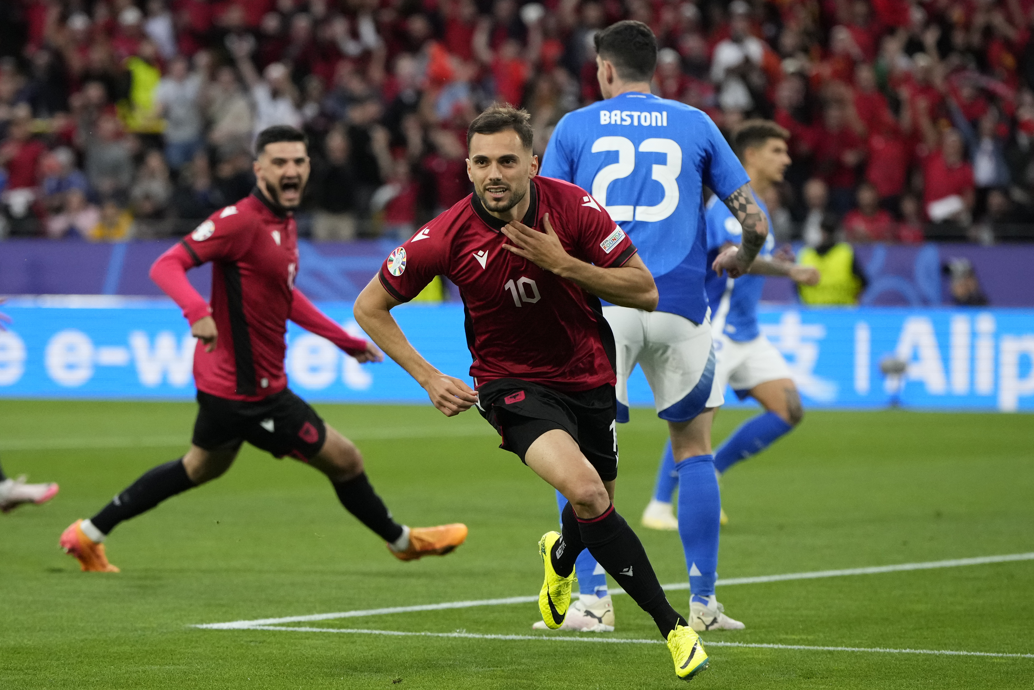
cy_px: 345
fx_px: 4509
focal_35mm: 157
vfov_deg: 8.7
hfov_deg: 13.1
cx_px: 517
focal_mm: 157
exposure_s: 1/3200
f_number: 2.8
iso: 3200
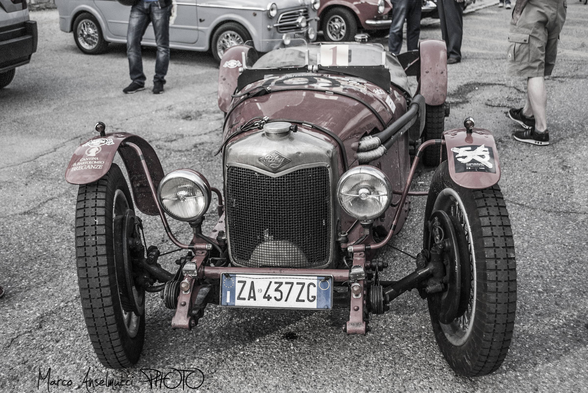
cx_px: 294
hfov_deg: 43.6
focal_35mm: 45
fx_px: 736
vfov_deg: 29.9
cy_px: 196
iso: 800
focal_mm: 30
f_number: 4.5
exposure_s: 1/1250
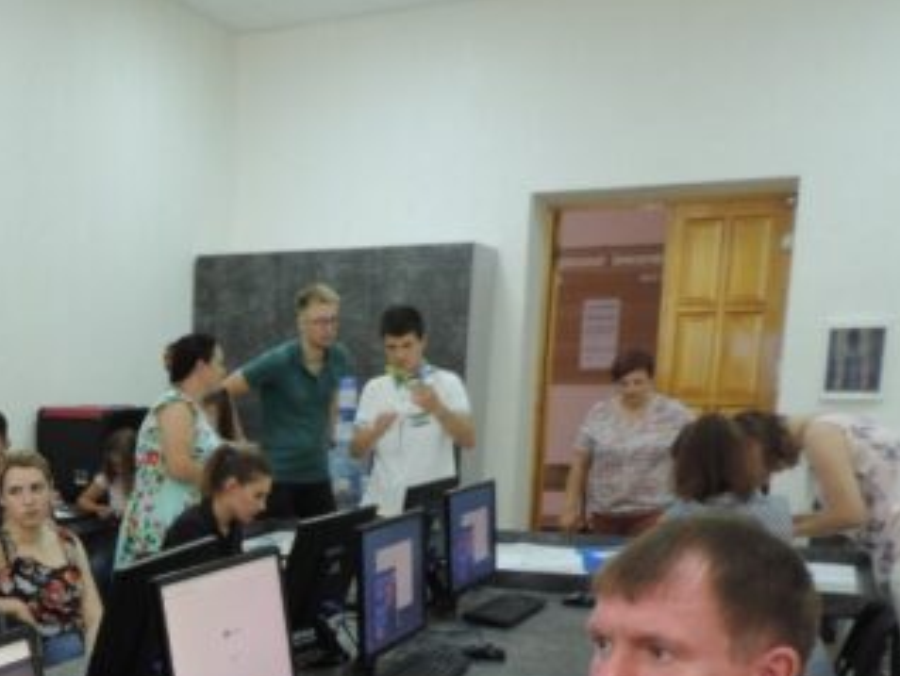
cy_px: 639
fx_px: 1275
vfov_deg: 28.3
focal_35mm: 49
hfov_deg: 35.8
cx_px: 37
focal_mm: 4.3
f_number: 3
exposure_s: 1/30
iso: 180
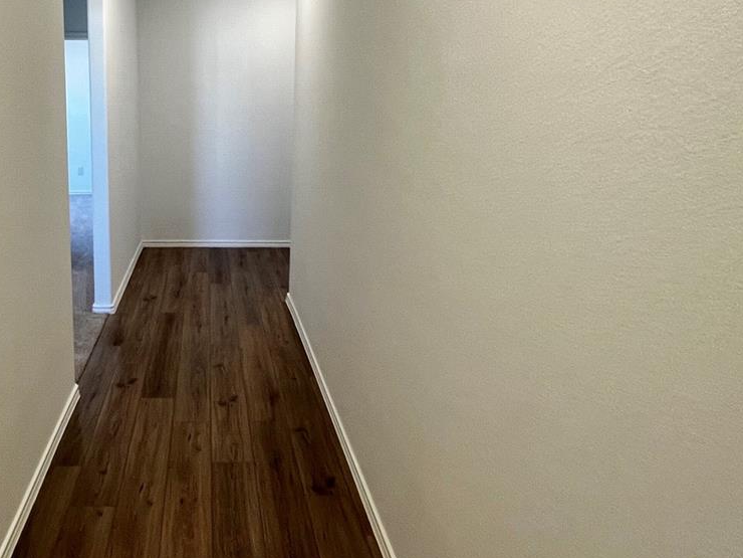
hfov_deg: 62.7
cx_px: 215
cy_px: 185
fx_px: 580
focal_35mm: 27
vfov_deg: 50.4
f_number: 1.8
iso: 250
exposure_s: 1/120
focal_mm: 1.57
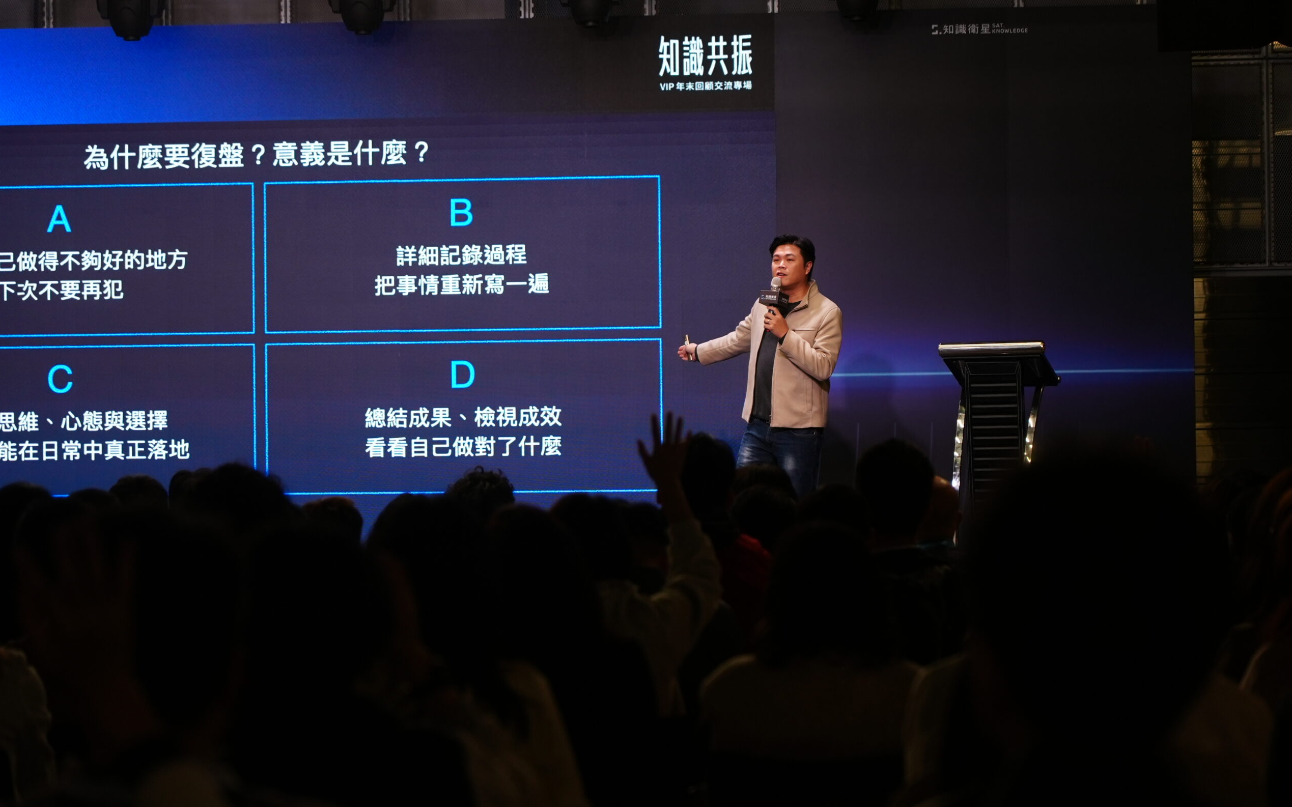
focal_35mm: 108
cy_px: 398
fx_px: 3803
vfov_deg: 12.1
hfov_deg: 19.3
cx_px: 650
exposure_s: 1/125
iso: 1600
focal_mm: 105
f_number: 4
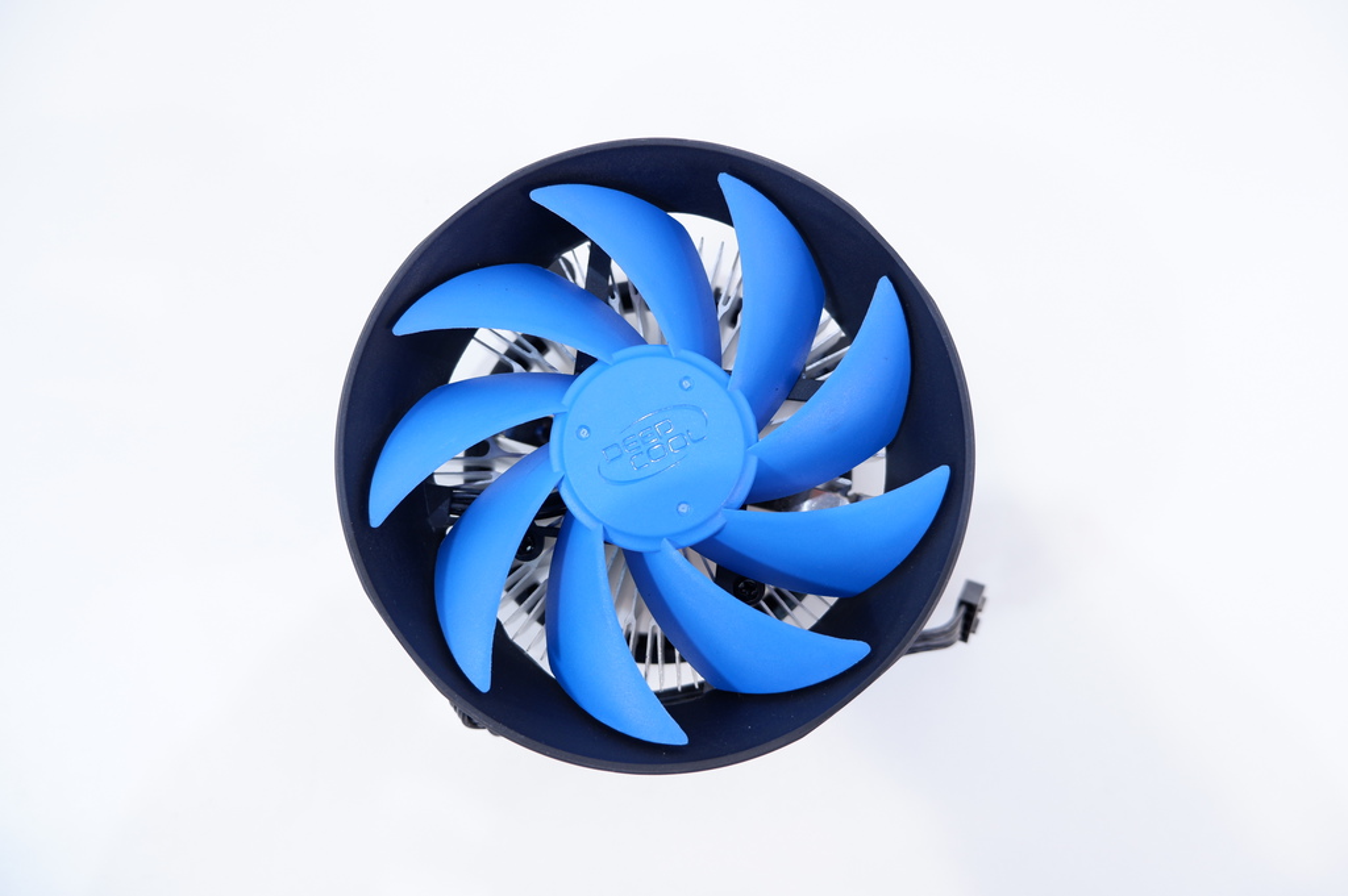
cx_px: 674
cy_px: 448
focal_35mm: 23
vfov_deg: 55.0
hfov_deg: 76.1
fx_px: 861
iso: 200
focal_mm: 15
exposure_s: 1/60
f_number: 3.5
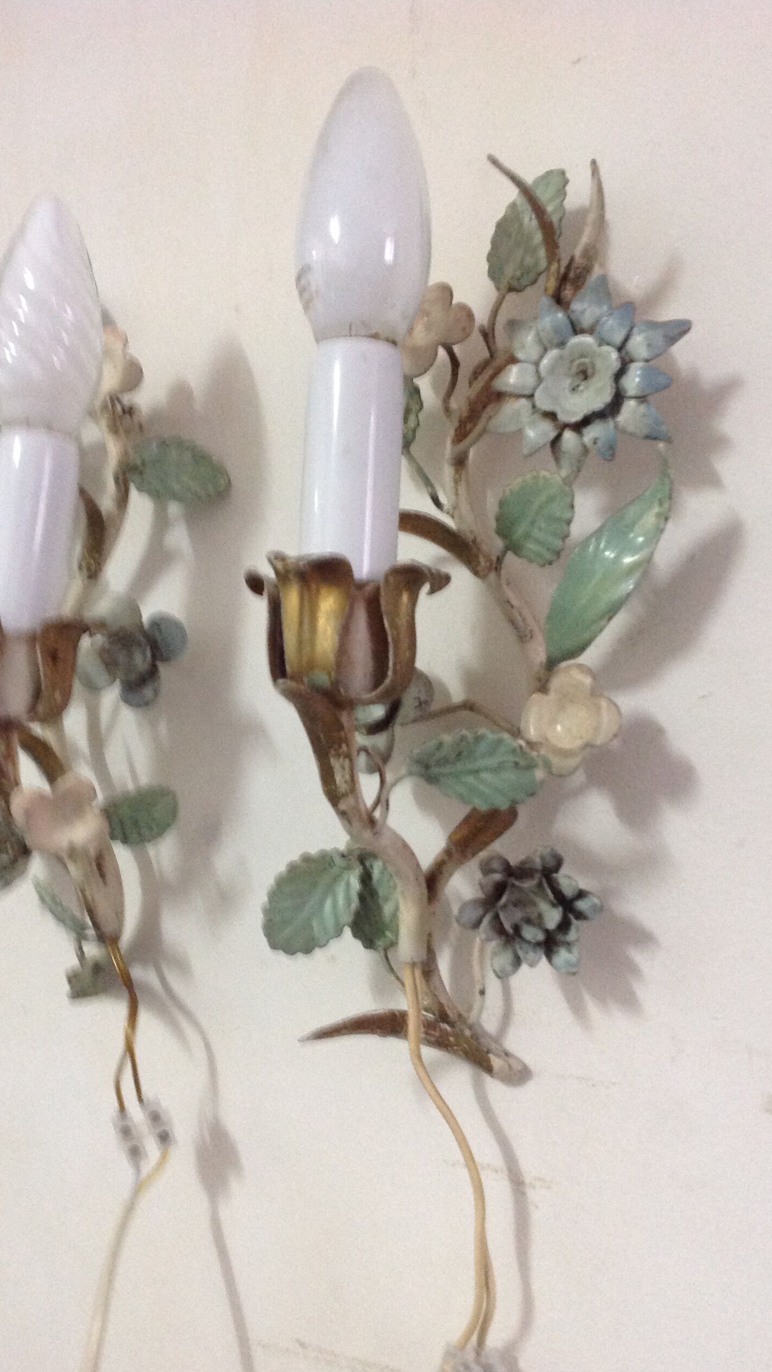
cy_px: 698
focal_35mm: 39
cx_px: 330
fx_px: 1420
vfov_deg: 51.6
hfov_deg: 30.4
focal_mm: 4.28
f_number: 2.4
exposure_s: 1/17
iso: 320
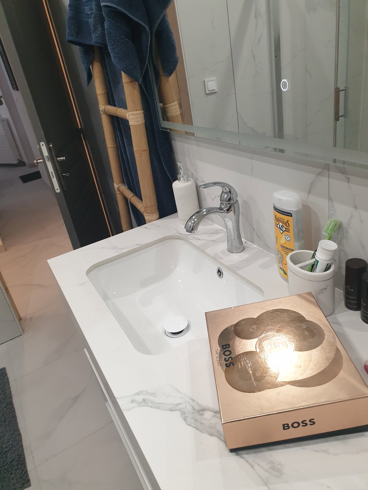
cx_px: 184
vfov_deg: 67.3
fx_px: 369
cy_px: 245
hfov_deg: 53.1
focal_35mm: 26
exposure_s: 1/50
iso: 250
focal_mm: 4.3
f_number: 2.4
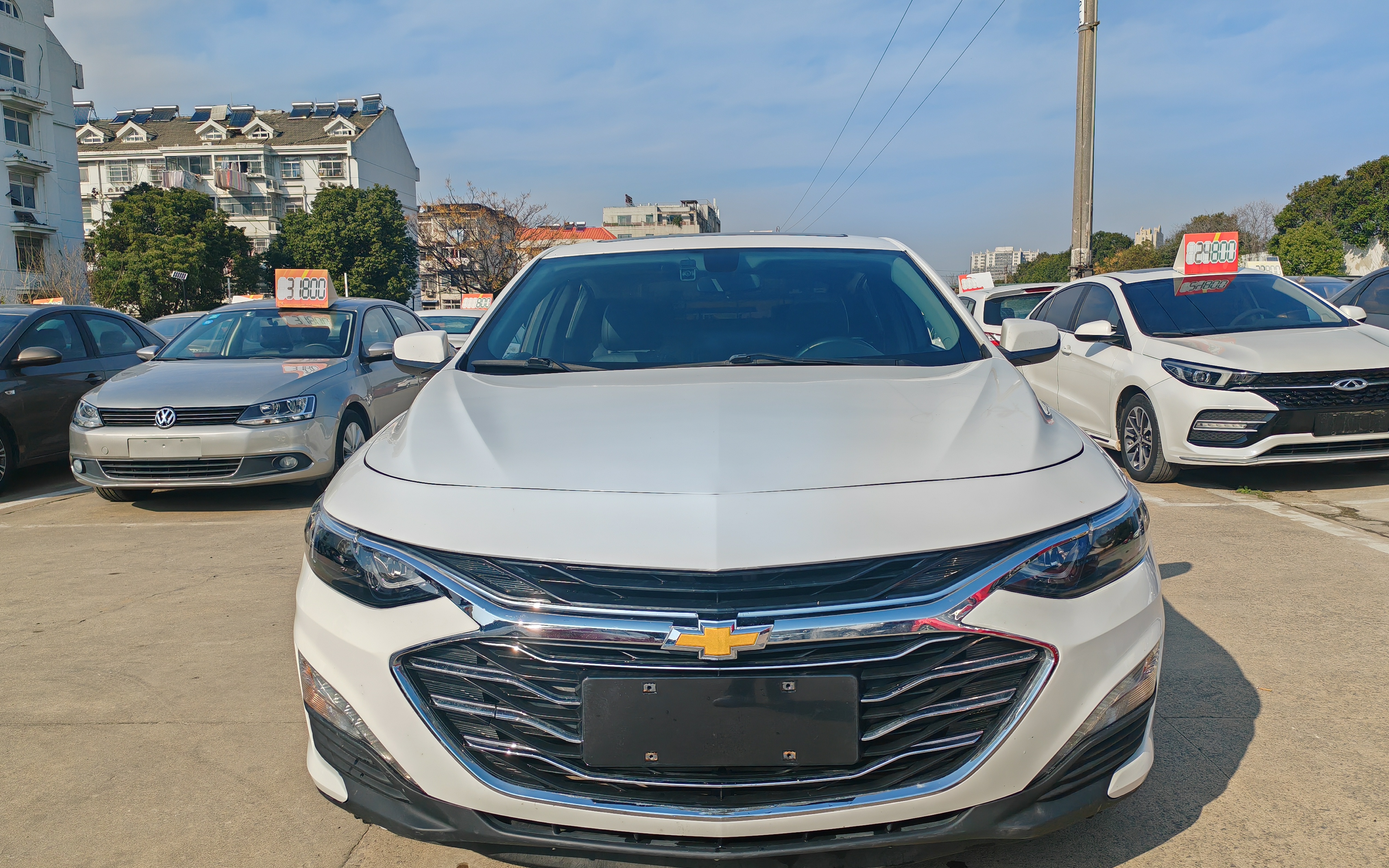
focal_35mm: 29
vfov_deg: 43.0
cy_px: 496
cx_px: 700
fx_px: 1098
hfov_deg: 64.6
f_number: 1.9
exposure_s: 1/940
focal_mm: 6.12
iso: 50
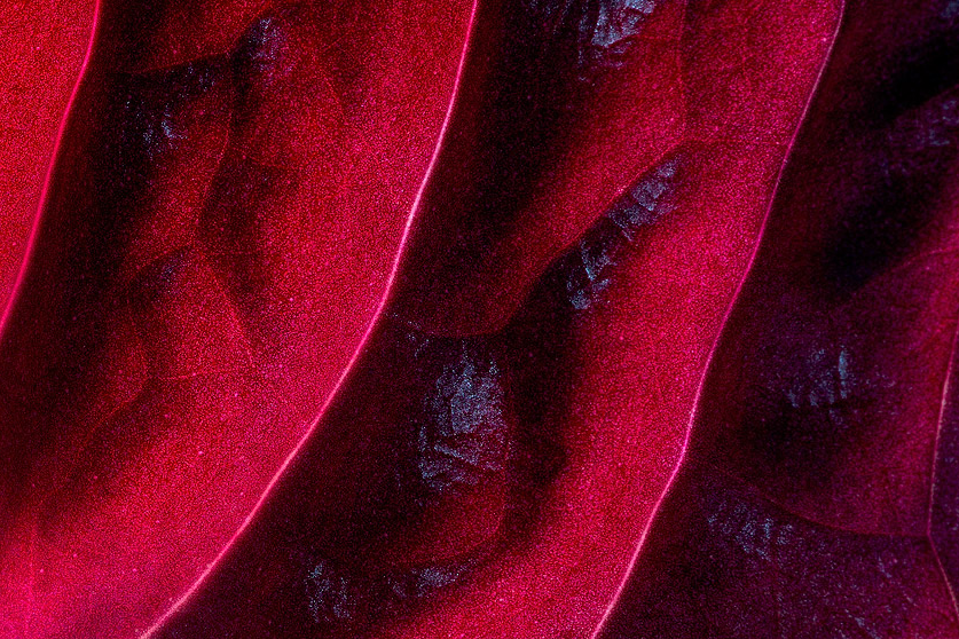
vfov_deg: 5.5
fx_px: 6686
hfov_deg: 8.1
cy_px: 296
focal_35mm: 251
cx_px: -125
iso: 100
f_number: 20
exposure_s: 1.3
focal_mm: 105
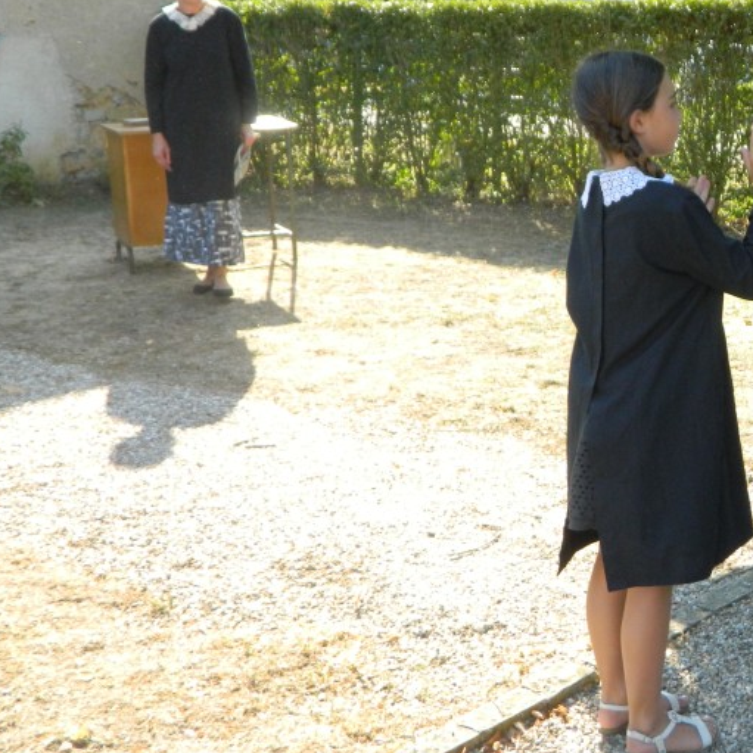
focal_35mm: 62
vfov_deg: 27.7
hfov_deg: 26.4
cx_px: 737
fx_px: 1526
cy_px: 323
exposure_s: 1/320
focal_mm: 6.2
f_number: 3.3
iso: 180
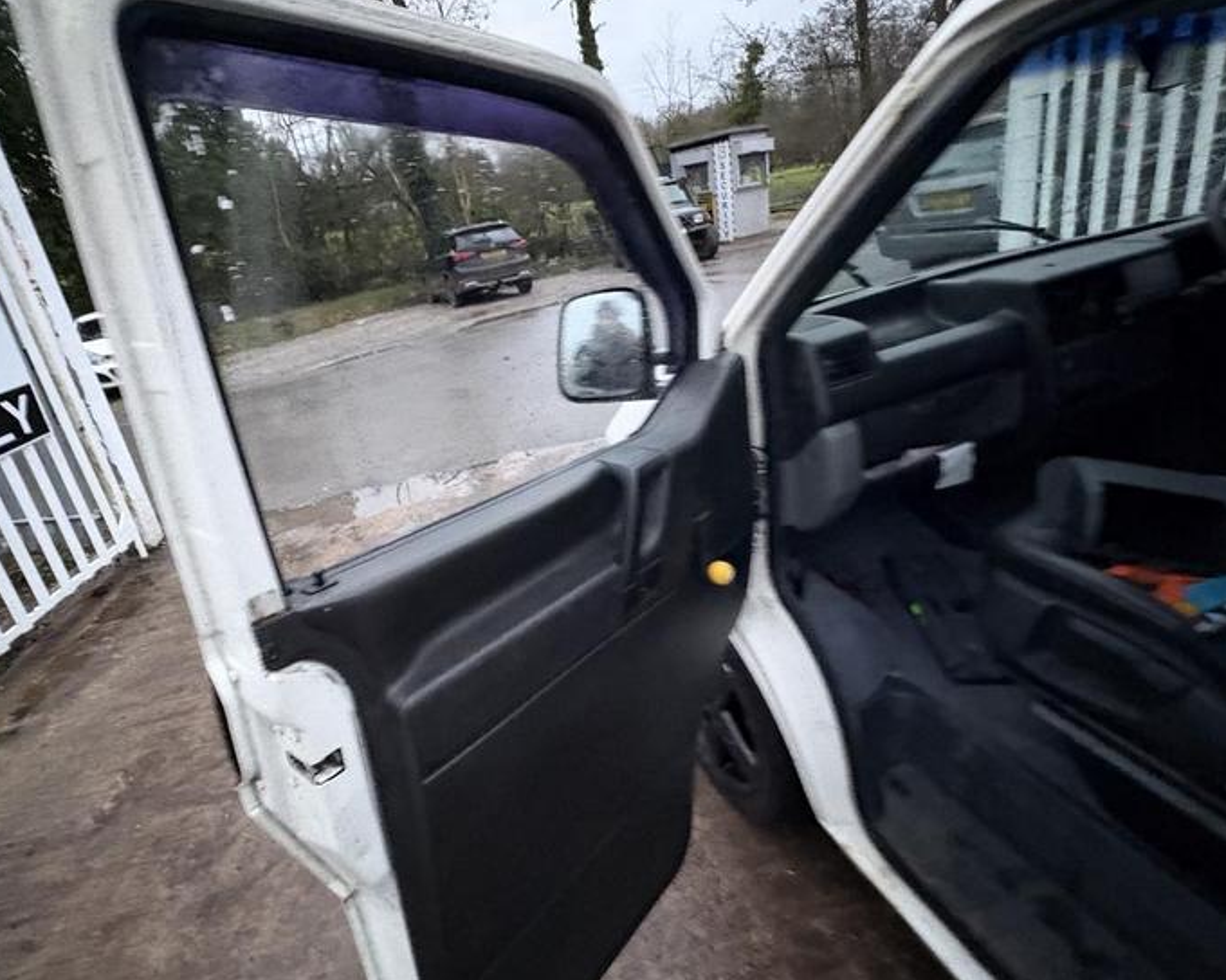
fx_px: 653
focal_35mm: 18
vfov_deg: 73.6
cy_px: 440
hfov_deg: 86.1
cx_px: 555
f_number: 2.2
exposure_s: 1/25
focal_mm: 2.22
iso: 800
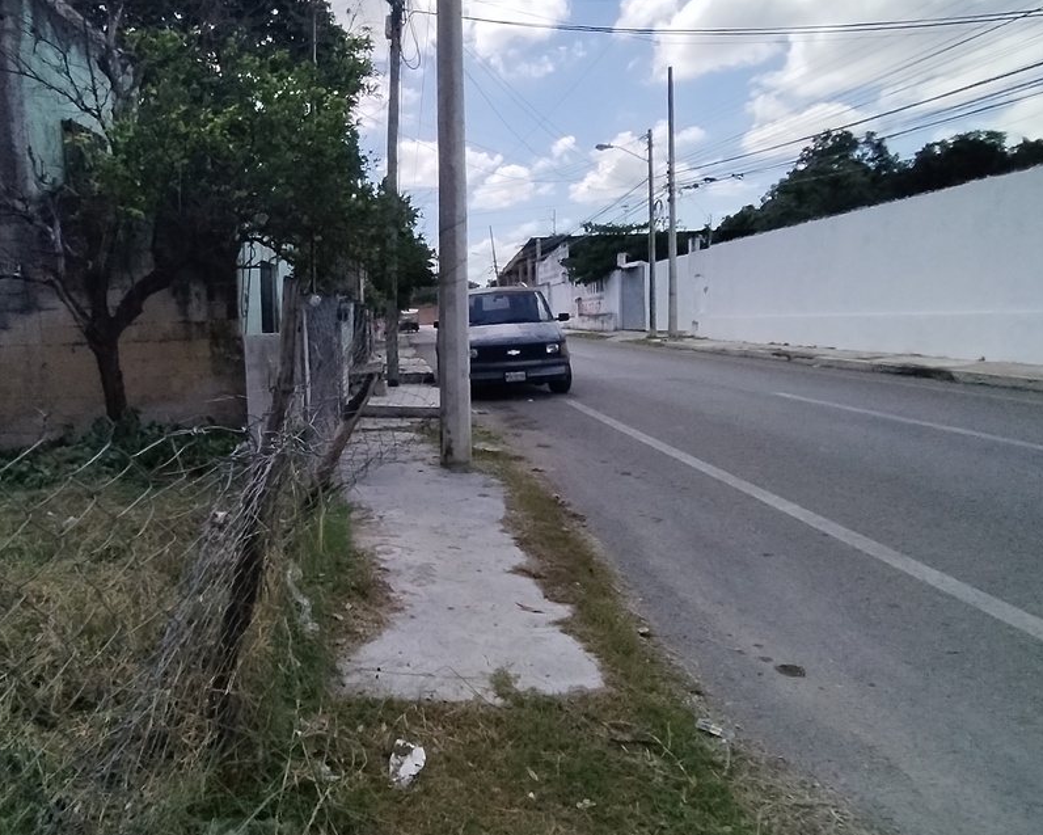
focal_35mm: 25
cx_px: 346
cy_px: 396
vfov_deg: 56.8
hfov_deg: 66.2
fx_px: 772
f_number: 2.2
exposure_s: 1/5218
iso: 100
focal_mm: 1.42
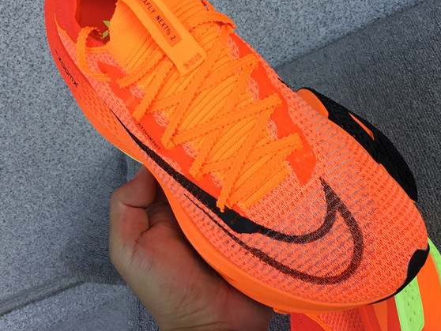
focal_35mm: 50
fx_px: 637
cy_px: 100
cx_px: 242
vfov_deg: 28.9
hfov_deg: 38.1
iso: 25
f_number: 2.4
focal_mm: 3.3
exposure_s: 1/141
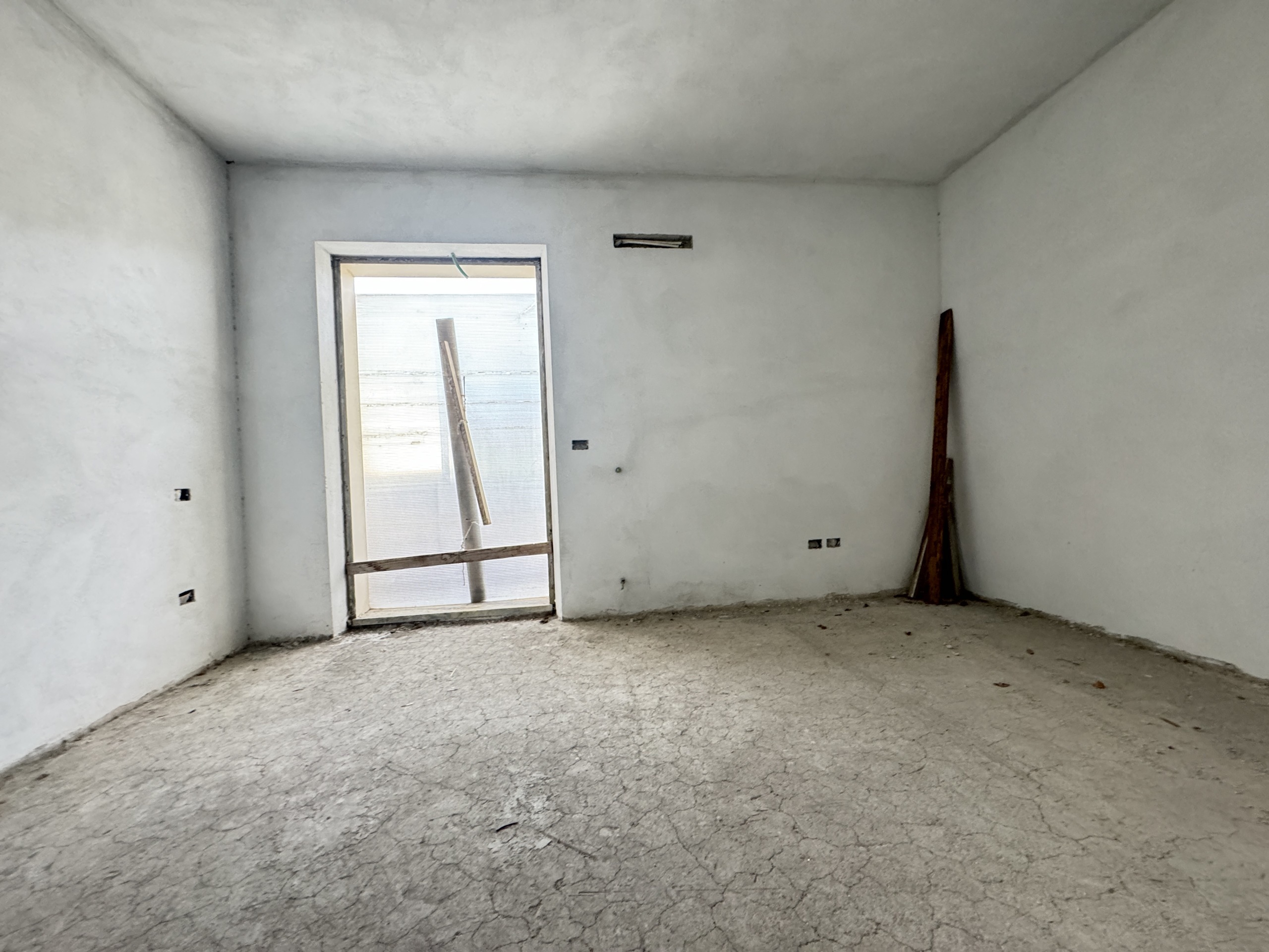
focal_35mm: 14
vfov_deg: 85.7
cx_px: 634
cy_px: 476
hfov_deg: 102.1
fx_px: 513
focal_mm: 2.22
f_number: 2.2
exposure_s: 1/70
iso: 320
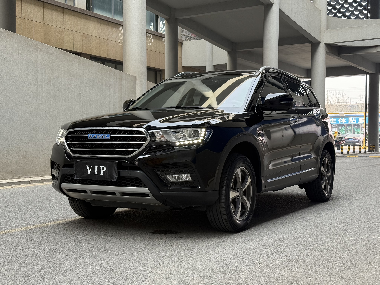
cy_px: 142
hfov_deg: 39.7
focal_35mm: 48
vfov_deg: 30.3
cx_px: 190
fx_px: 527
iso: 100
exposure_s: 1/420
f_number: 1.78
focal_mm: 6.76
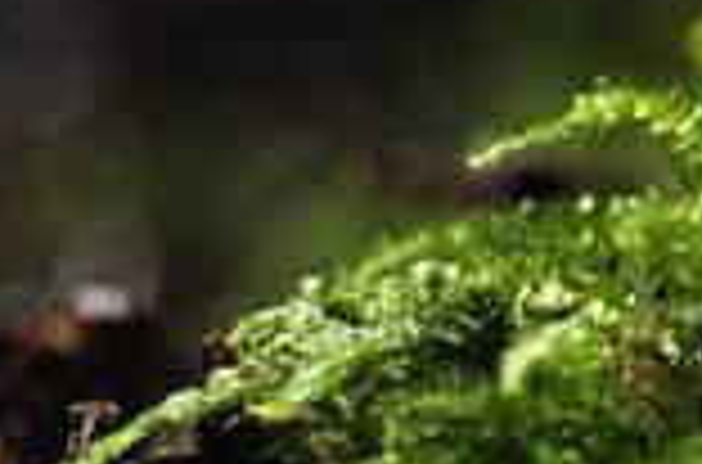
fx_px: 10308
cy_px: -302
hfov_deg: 3.8
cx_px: 1912
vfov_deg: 2.6
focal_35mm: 530
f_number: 6.3
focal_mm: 55
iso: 400
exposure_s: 1/125
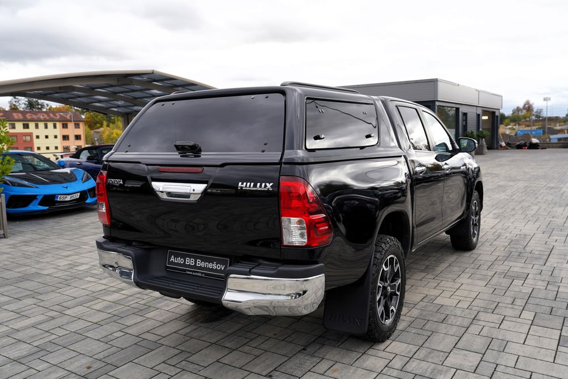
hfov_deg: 60.3
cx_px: 284
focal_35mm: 31
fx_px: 489
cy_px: 190
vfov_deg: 42.3
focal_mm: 31
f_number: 5
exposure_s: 1/125
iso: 100
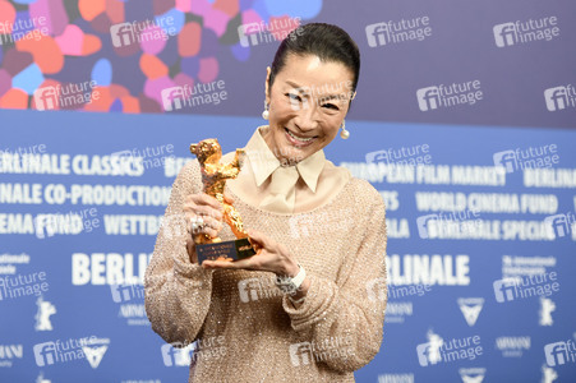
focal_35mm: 120
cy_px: 192
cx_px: 288
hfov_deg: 17.1
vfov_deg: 11.4
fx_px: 1919
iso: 1000
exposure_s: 1/200
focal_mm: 120
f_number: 3.5
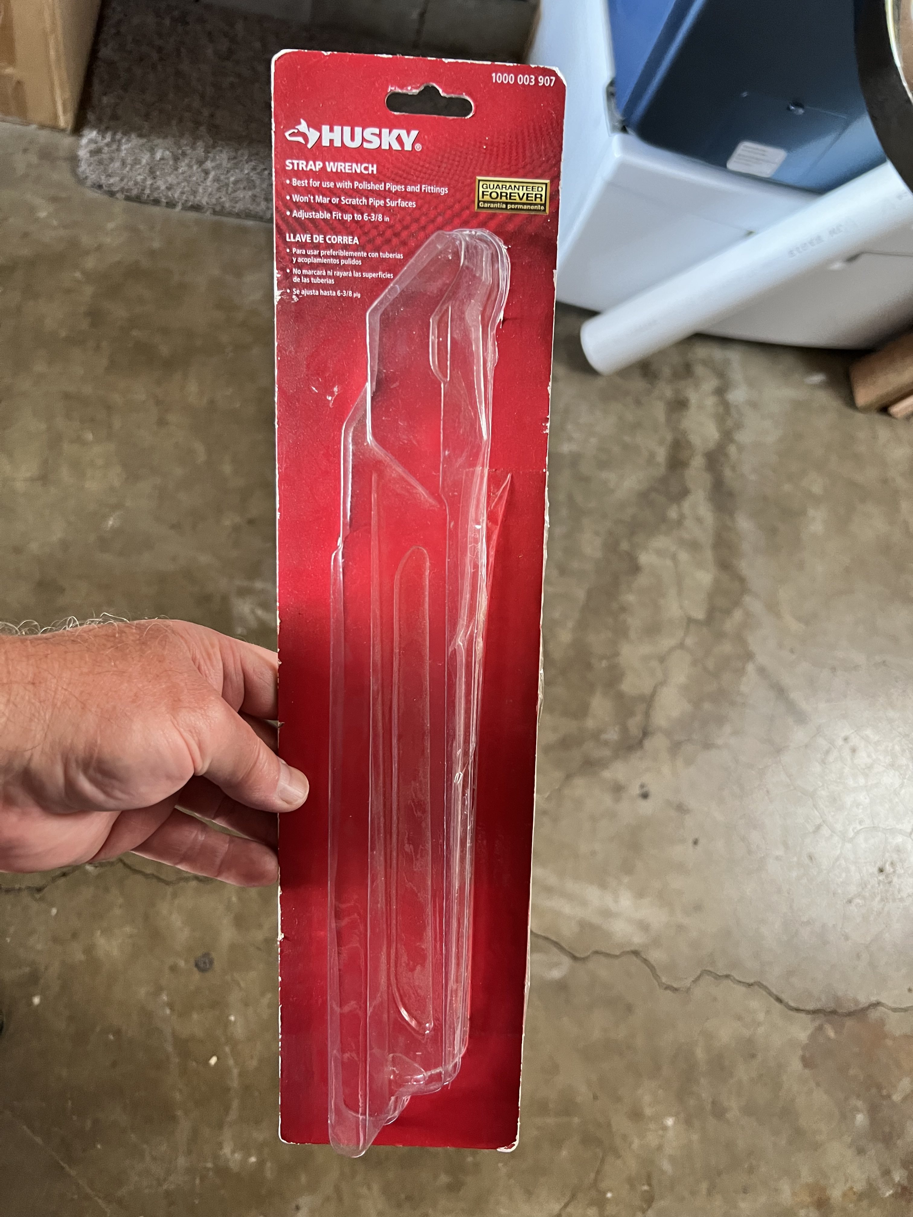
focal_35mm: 26
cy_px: 608
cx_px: 456
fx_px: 914
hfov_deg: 53.1
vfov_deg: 67.3
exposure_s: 1/60
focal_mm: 5.7
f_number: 1.5
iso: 500
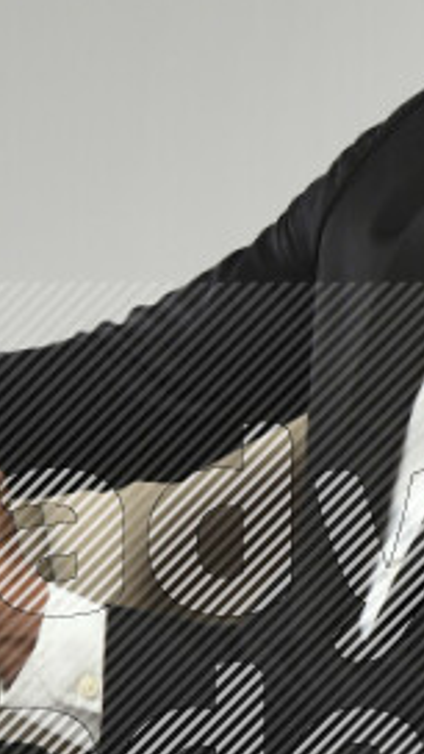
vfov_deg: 11.0
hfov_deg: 6.3
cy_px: 760
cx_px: 222
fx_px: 3878
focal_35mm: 194
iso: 400
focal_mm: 42
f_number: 5.6
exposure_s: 1/125
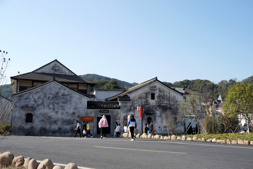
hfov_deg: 58.7
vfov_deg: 41.1
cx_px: 126
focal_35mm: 32
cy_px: 84
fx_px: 225
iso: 100
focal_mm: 32
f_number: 10
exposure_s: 1/125
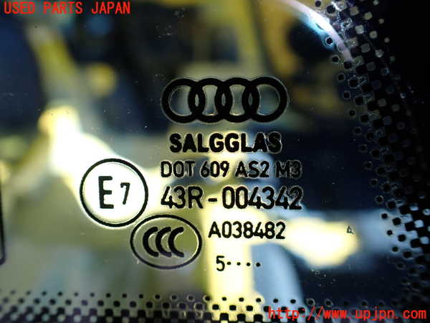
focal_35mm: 30
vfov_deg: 46.8
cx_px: 215
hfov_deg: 60.0
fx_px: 373
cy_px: 162
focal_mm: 5.4
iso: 100
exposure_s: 1/125
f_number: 2.3
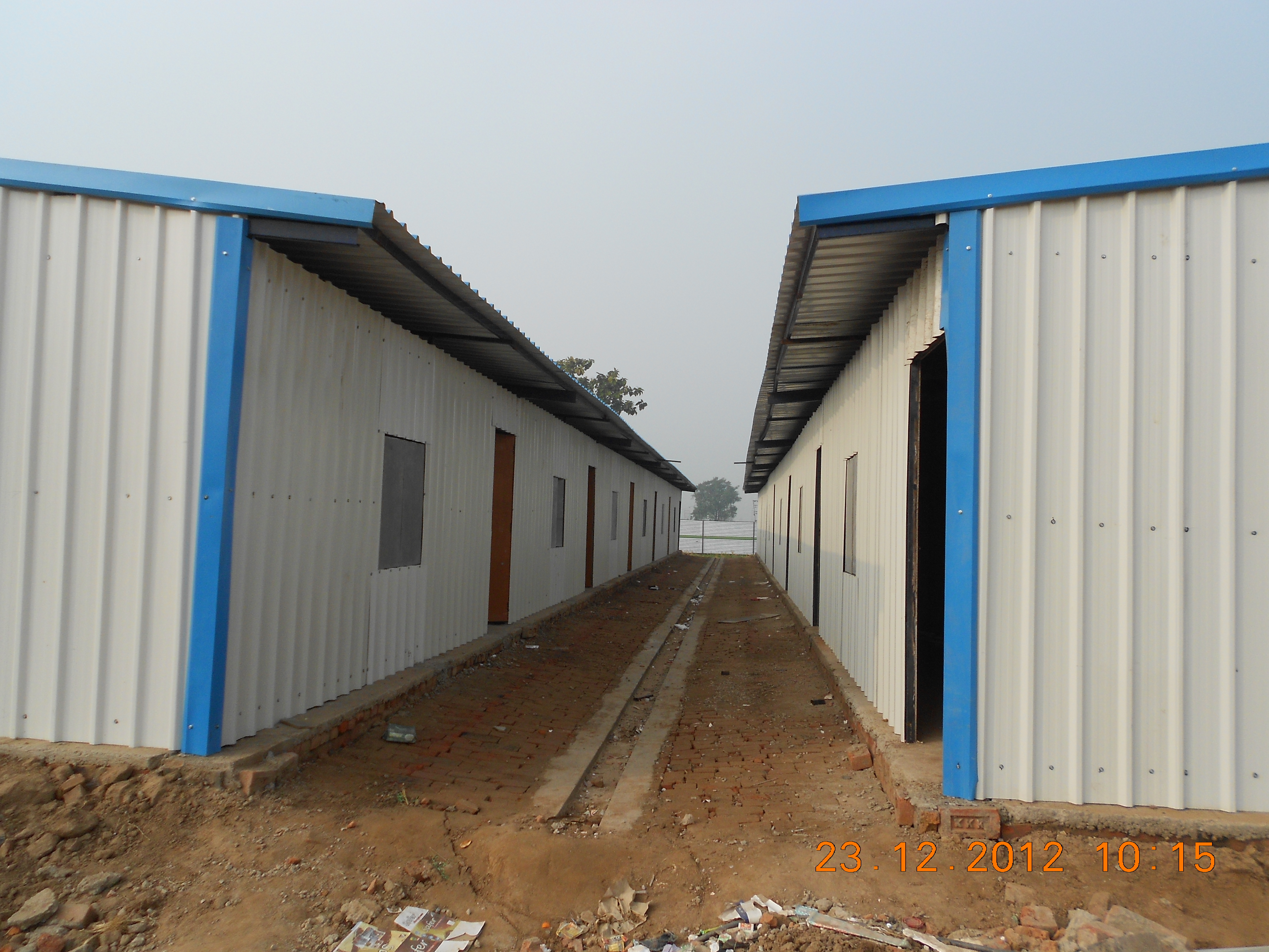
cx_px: 634
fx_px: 953
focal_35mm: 26
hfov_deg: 67.3
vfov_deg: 53.1
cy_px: 476
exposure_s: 1/800
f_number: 3.2
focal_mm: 4.6
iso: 80
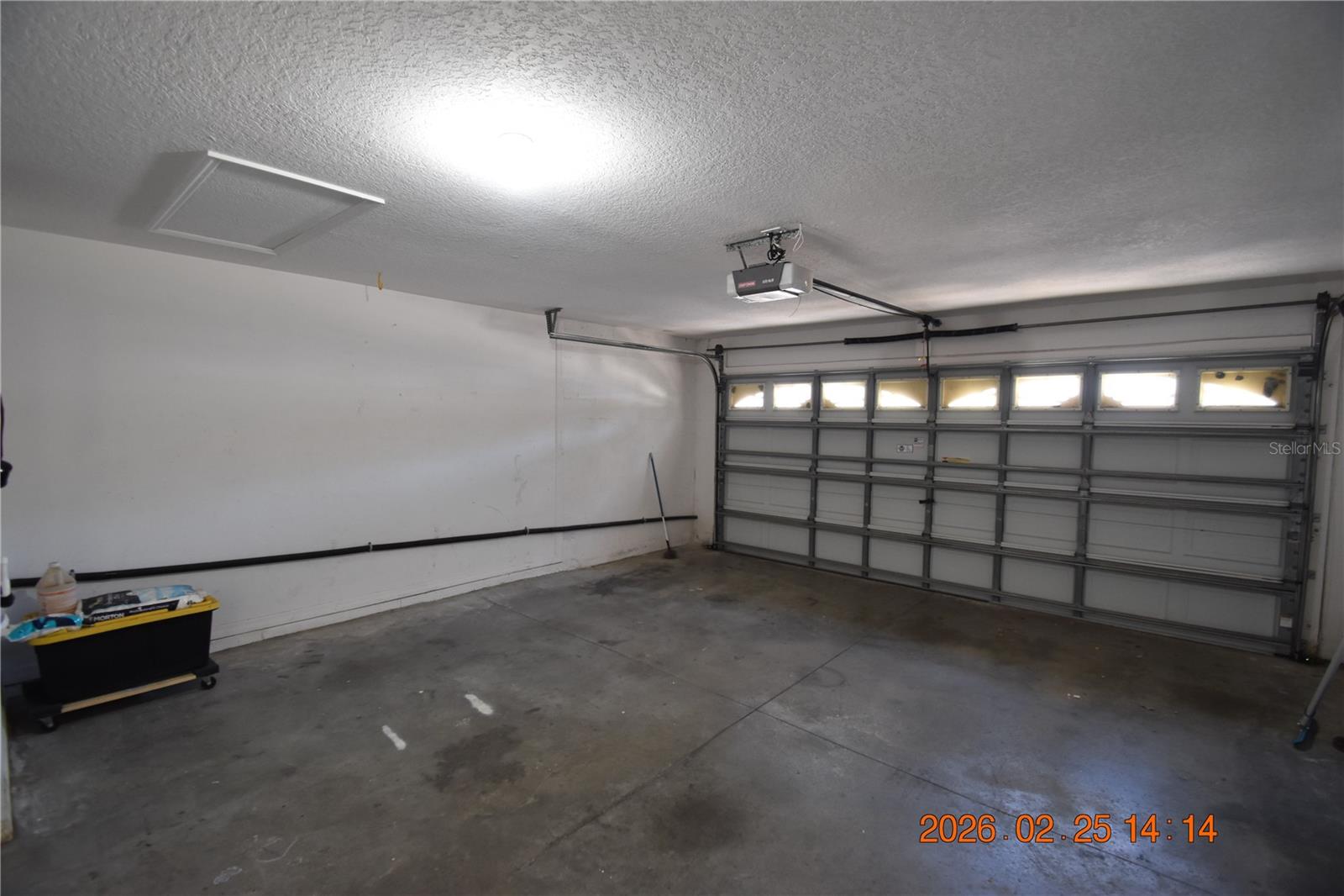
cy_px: 448
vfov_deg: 77.3
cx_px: 672
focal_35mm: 15
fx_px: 560
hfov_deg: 100.4
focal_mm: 10
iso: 800
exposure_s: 1/20
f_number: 3.5
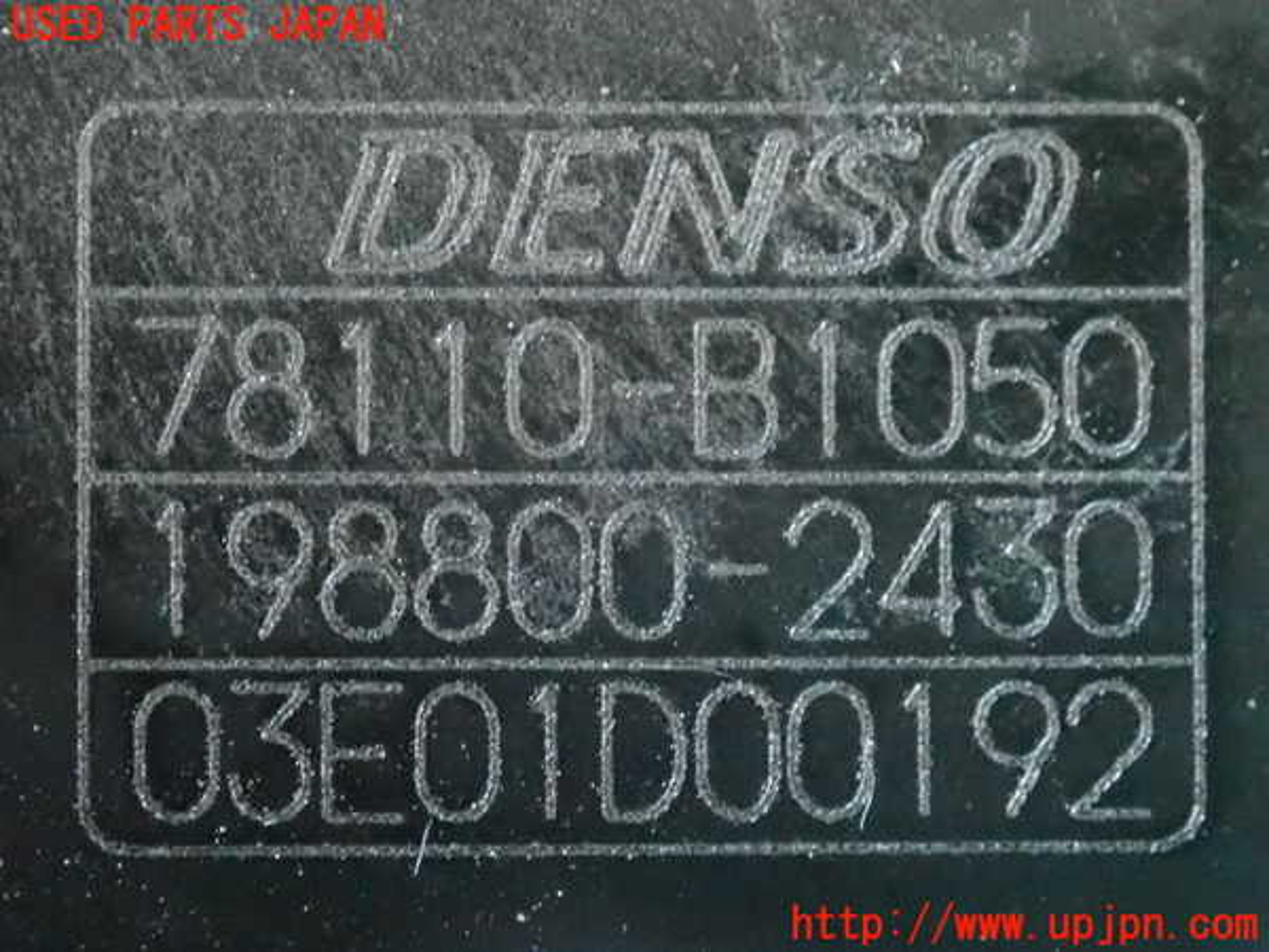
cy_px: 476
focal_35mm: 100
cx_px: 634
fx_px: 3666
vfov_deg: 14.8
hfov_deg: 19.6
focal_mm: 18
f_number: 4.9
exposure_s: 1/30
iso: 6400
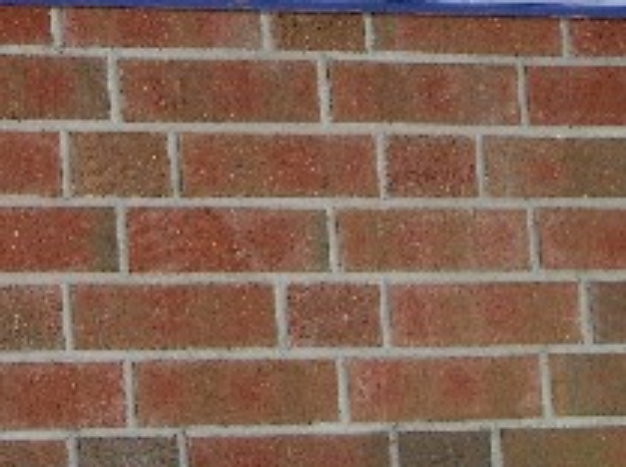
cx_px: -208
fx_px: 3430
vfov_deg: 7.7
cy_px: -76
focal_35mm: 190
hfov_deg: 10.2
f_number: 4
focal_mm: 14.2
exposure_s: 1/200
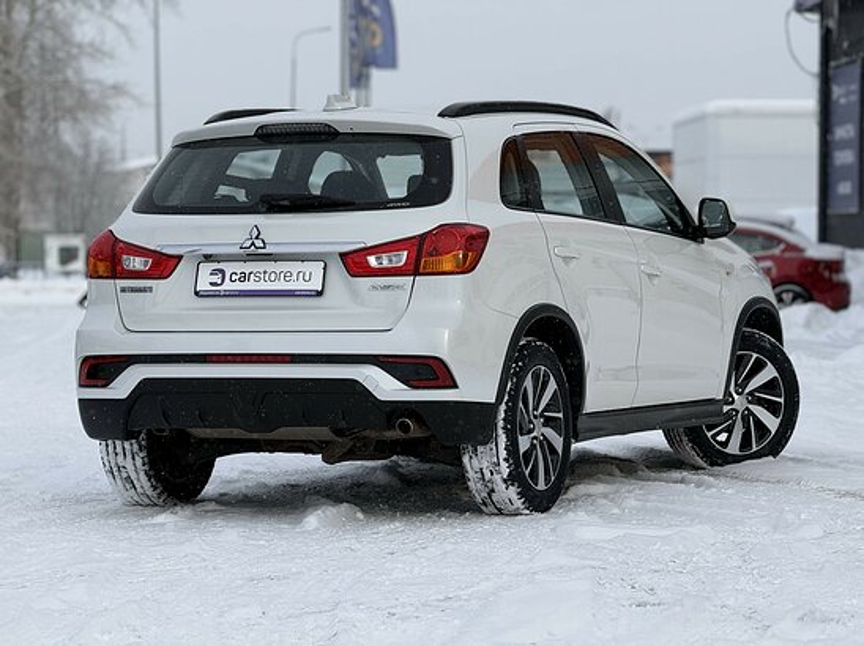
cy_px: 323
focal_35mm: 120
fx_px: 2993
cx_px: 432
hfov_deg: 16.4
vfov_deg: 12.3
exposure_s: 1/1186
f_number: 2.8
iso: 64
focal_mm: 15.66
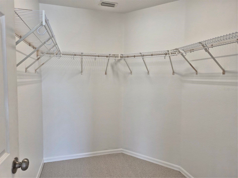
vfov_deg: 58.9
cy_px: 89
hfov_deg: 73.9
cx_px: 119
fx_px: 158
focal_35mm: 23
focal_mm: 5.4
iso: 64
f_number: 1.8
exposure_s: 1/120
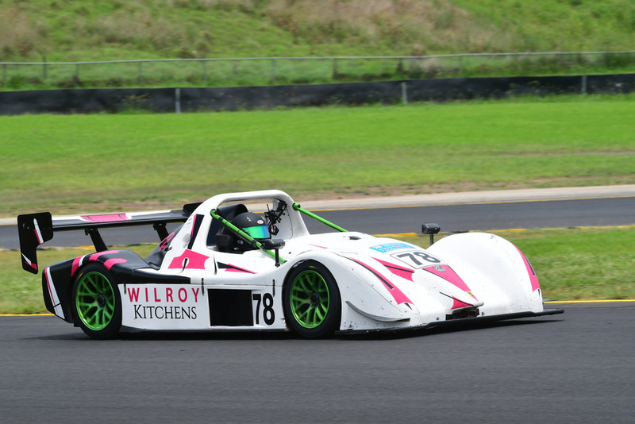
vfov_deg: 4.6
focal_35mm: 300
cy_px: 212
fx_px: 5293
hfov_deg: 6.9
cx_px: 318
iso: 400
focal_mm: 200
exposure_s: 1/640
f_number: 11
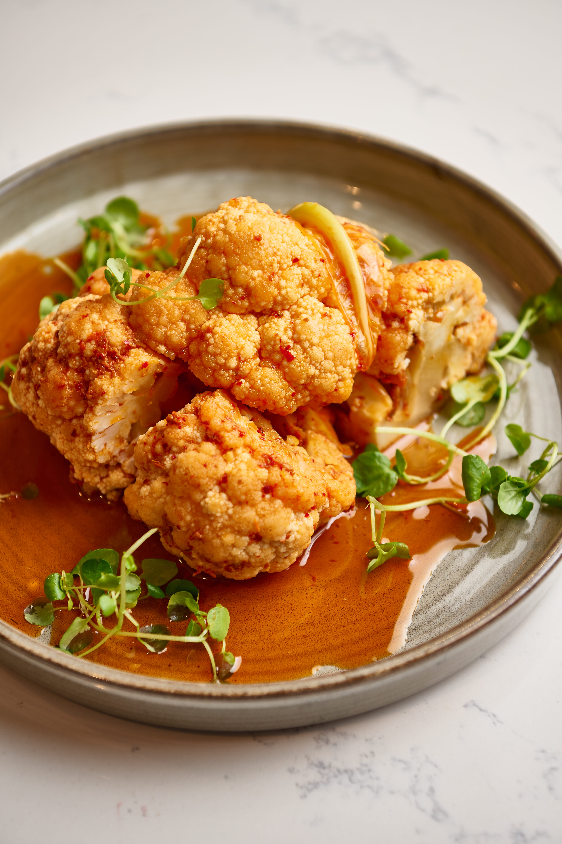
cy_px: 422
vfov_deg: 28.8
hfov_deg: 19.5
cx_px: 281
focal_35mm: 70
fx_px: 1639
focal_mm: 70
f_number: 4.5
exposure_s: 1/125
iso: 64
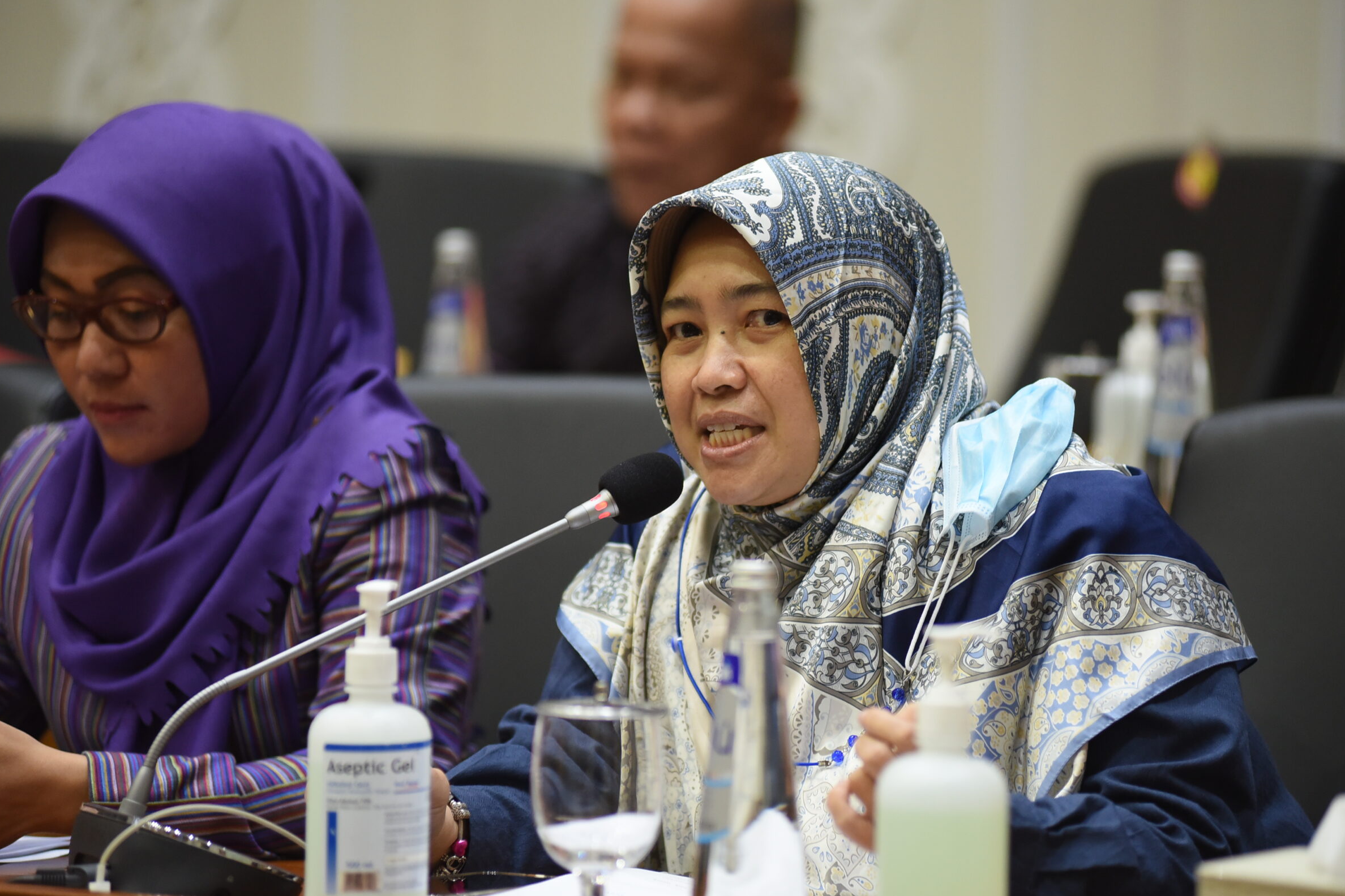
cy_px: 460
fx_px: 6239
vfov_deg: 8.2
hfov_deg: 12.3
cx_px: 716
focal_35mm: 167
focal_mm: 155
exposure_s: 1/400
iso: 2000
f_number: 2.8
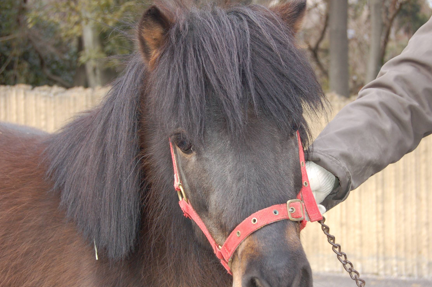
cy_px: 151
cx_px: 233
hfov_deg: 25.1
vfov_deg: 16.8
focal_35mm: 81
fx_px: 971
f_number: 5
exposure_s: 1/250
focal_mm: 40
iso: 400
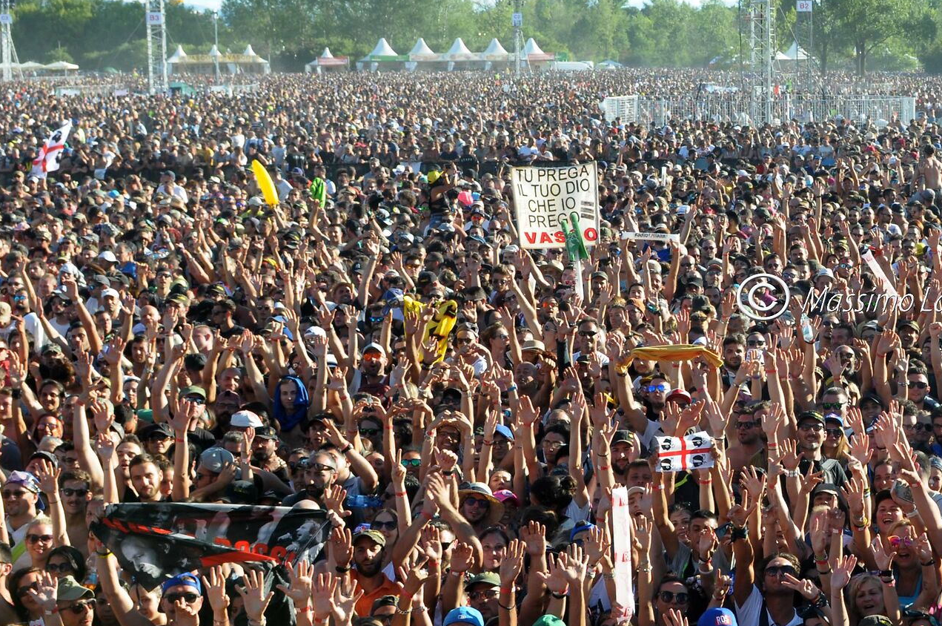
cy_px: 297
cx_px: 886
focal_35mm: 68
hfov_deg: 28.3
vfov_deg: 20.0
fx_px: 1777
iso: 320
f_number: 7.1
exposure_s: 1/250
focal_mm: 24
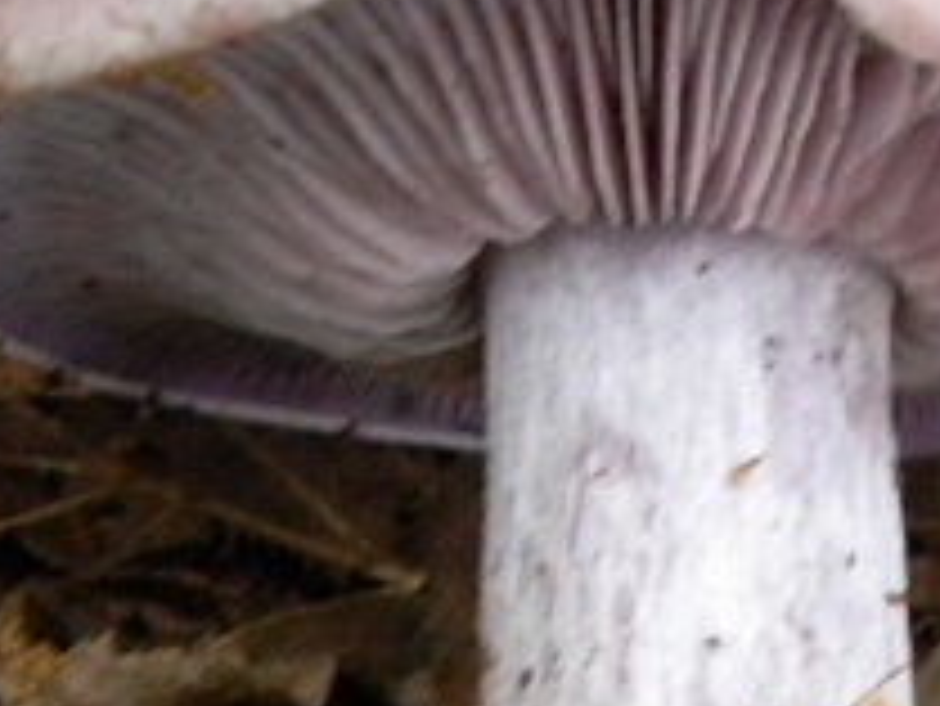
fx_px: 8640
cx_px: 1529
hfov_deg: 6.1
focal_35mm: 318
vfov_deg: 4.7
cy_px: 450
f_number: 4.5
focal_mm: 15.1
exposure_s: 1/5.6
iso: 400
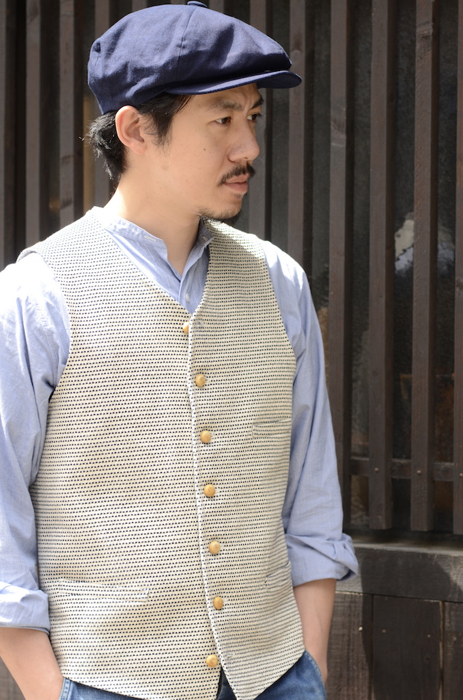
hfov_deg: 10.7
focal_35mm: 128
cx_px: 232
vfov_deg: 16.1
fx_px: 2471
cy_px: 350
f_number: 2
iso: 125
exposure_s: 1/250
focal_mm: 85
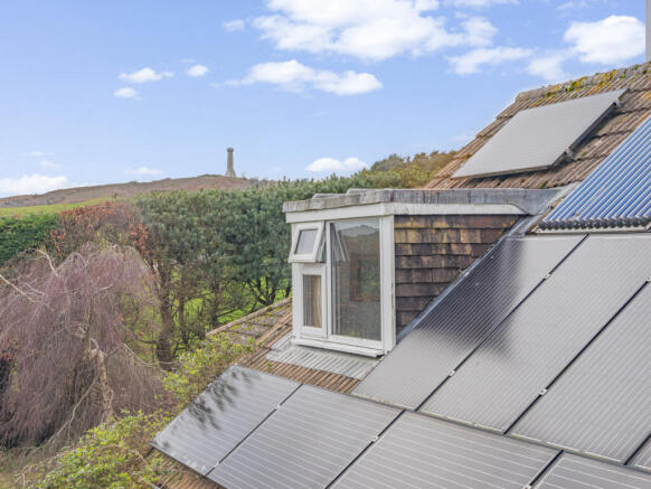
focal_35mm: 66
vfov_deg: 22.3
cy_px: 244
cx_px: 326
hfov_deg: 29.4
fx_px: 1242
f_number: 6.3
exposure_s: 1/1600
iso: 400
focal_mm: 32
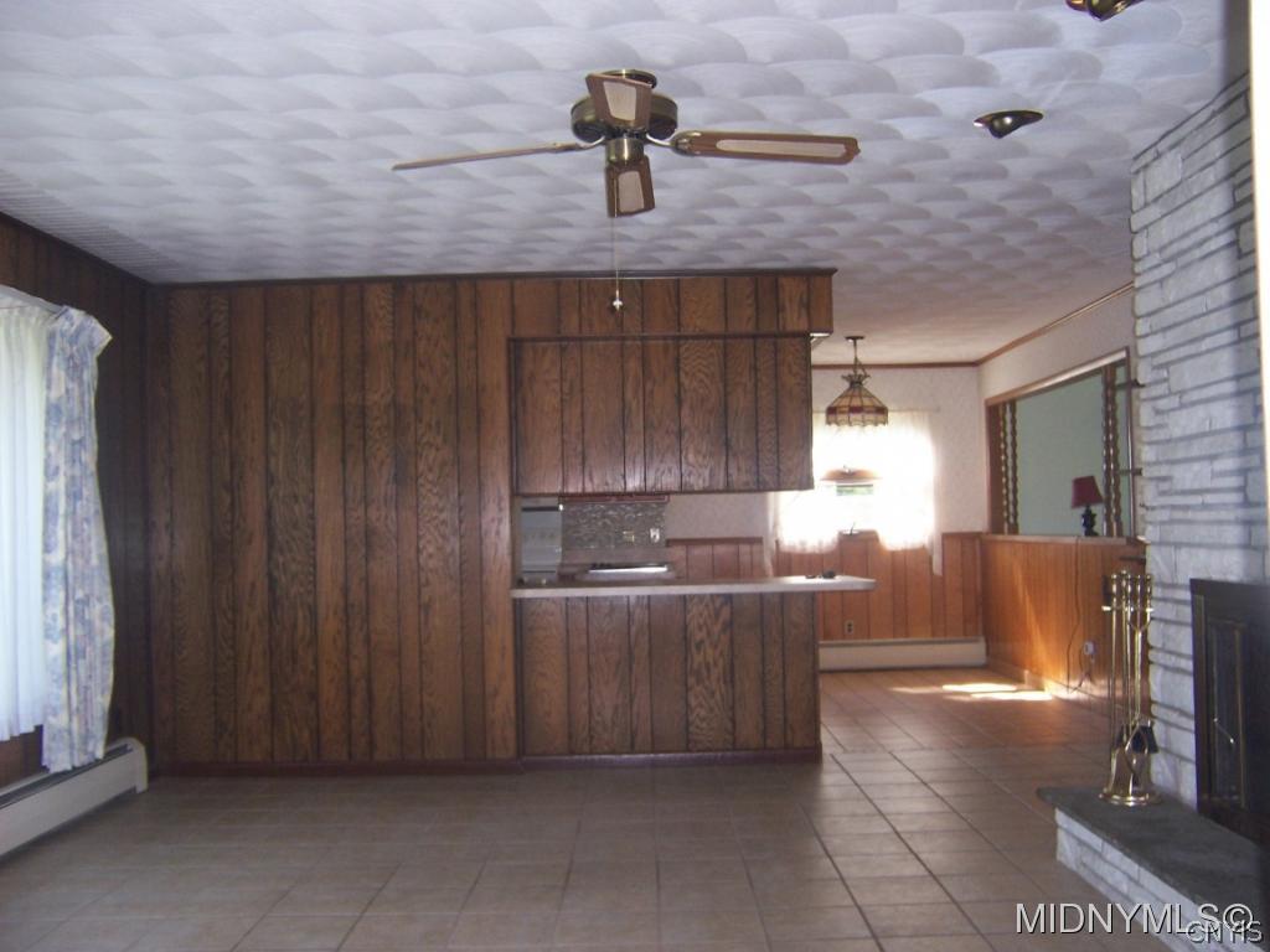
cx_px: 635
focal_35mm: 33
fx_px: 1211
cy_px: 476
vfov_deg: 42.9
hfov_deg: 55.4
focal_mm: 5.5
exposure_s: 1/60
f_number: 2.8
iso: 140
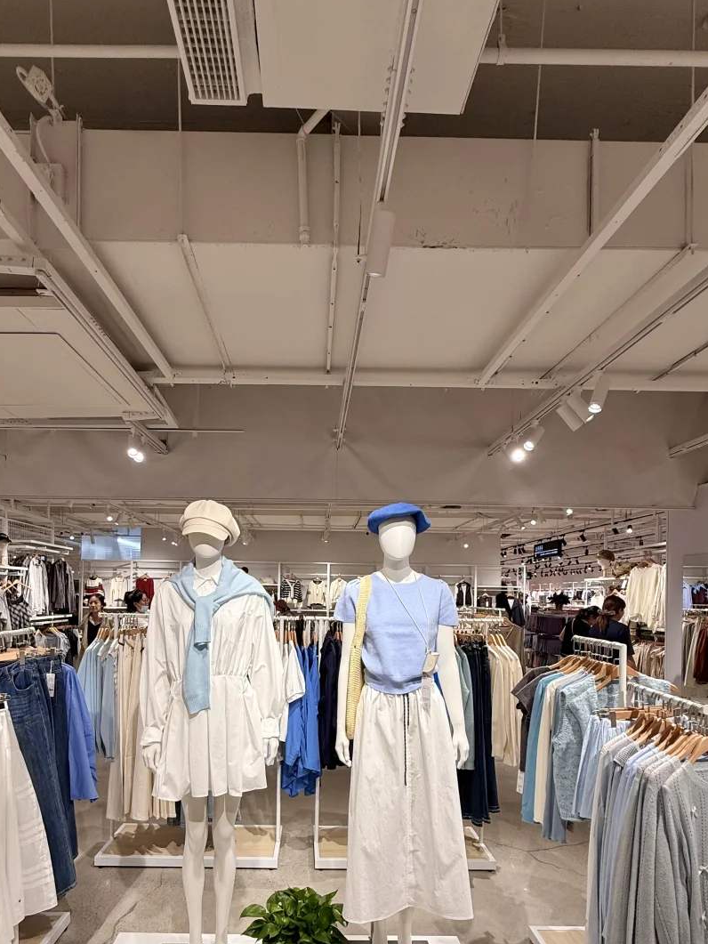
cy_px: 603
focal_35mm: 19
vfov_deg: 82.7
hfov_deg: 68.5
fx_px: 518
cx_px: 314
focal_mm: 2.22
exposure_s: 1/192
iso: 50
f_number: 2.2
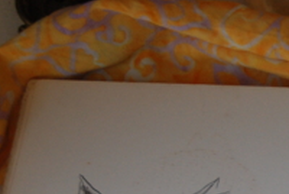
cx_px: 532
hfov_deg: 12.4
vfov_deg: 9.0
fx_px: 1206
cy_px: 266
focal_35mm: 150
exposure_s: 1/400
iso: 400
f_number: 3.8
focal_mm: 25
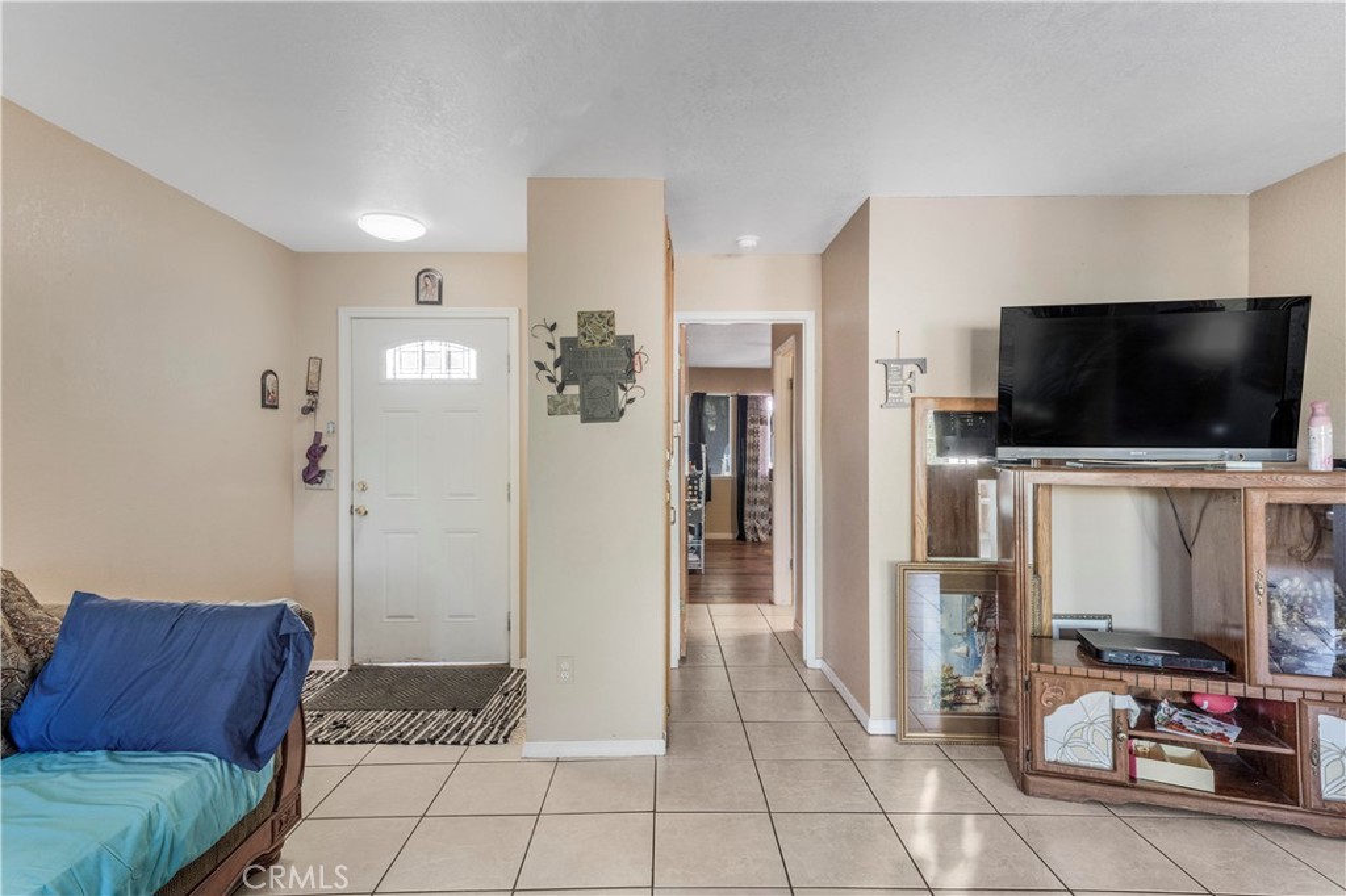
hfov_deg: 86.9
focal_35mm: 19
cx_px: 673
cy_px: 448
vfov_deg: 64.5
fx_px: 710
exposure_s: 1/50
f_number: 8
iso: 1250
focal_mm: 19
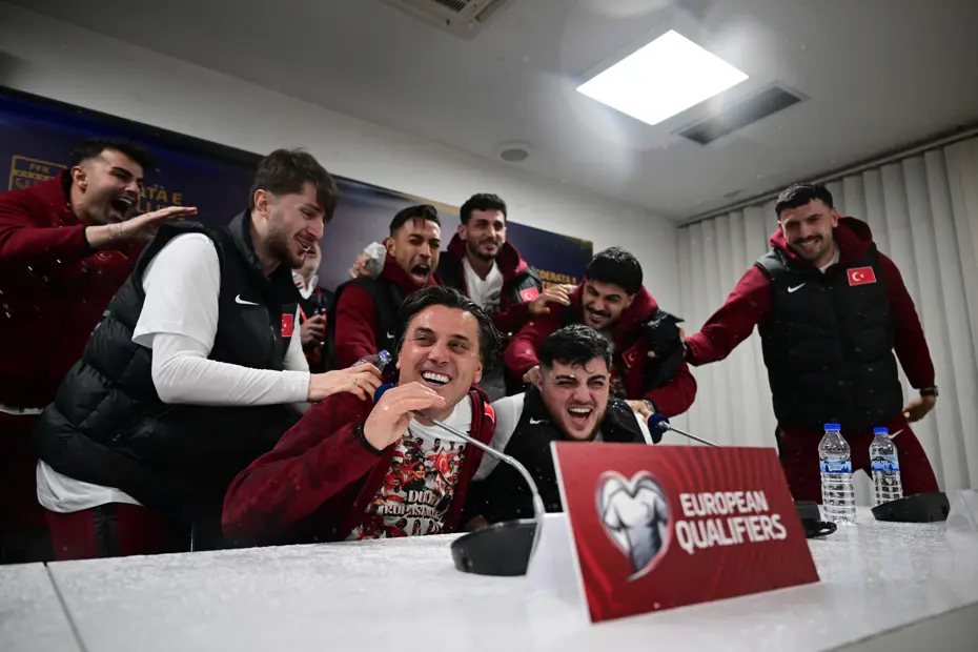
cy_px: 326
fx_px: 652
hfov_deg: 73.7
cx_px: 489
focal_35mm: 24
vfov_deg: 53.1
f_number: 2.8
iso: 3200
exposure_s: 1/500
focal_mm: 24
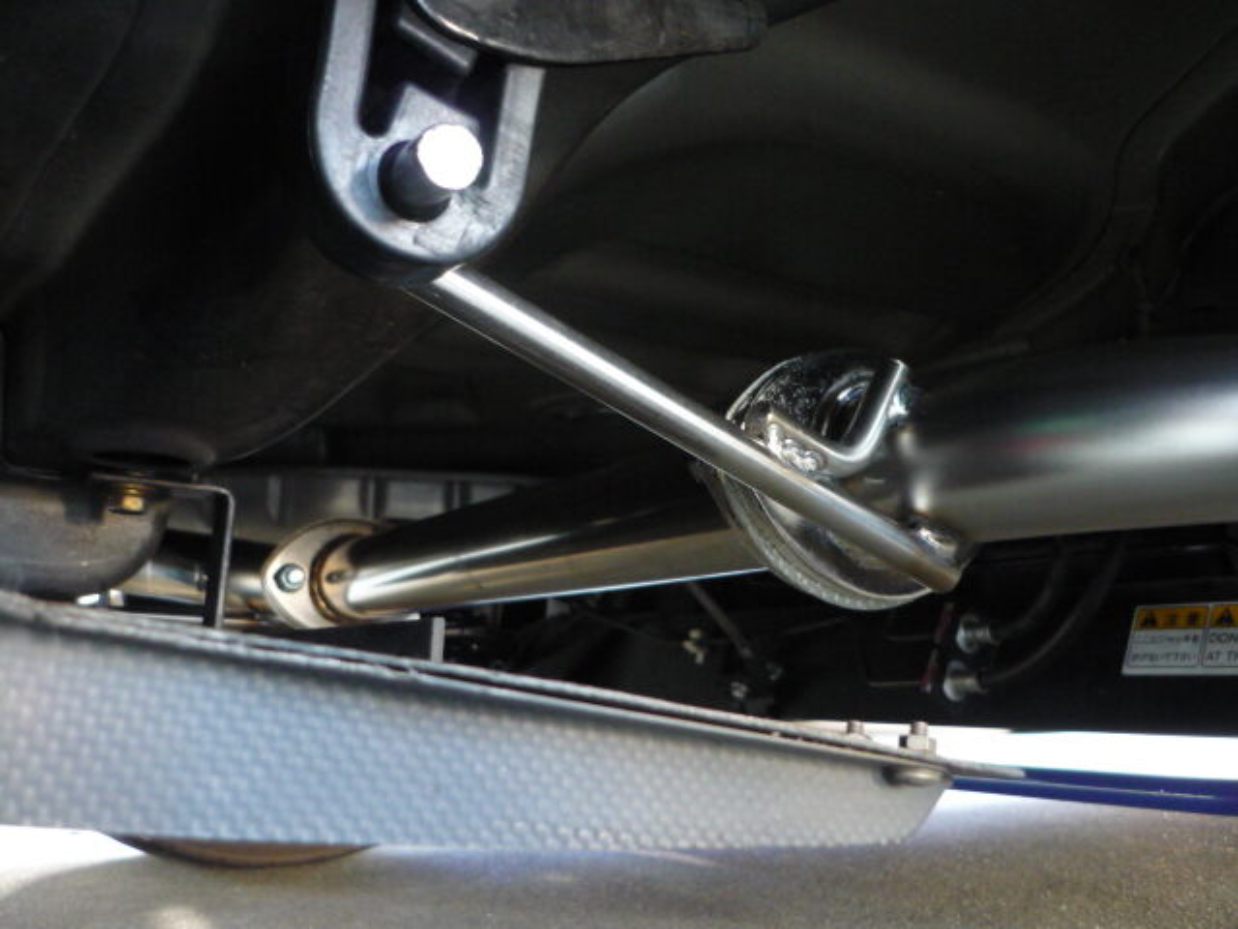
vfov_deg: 42.9
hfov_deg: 55.4
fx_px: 1180
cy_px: 464
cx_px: 619
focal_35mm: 33
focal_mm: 5.5
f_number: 2.8
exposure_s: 1/10
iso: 400
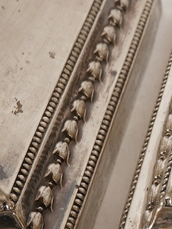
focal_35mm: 183
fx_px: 1212
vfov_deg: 10.8
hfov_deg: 7.7
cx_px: 379
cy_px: 94
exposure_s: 1/125
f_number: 22
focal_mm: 30
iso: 400
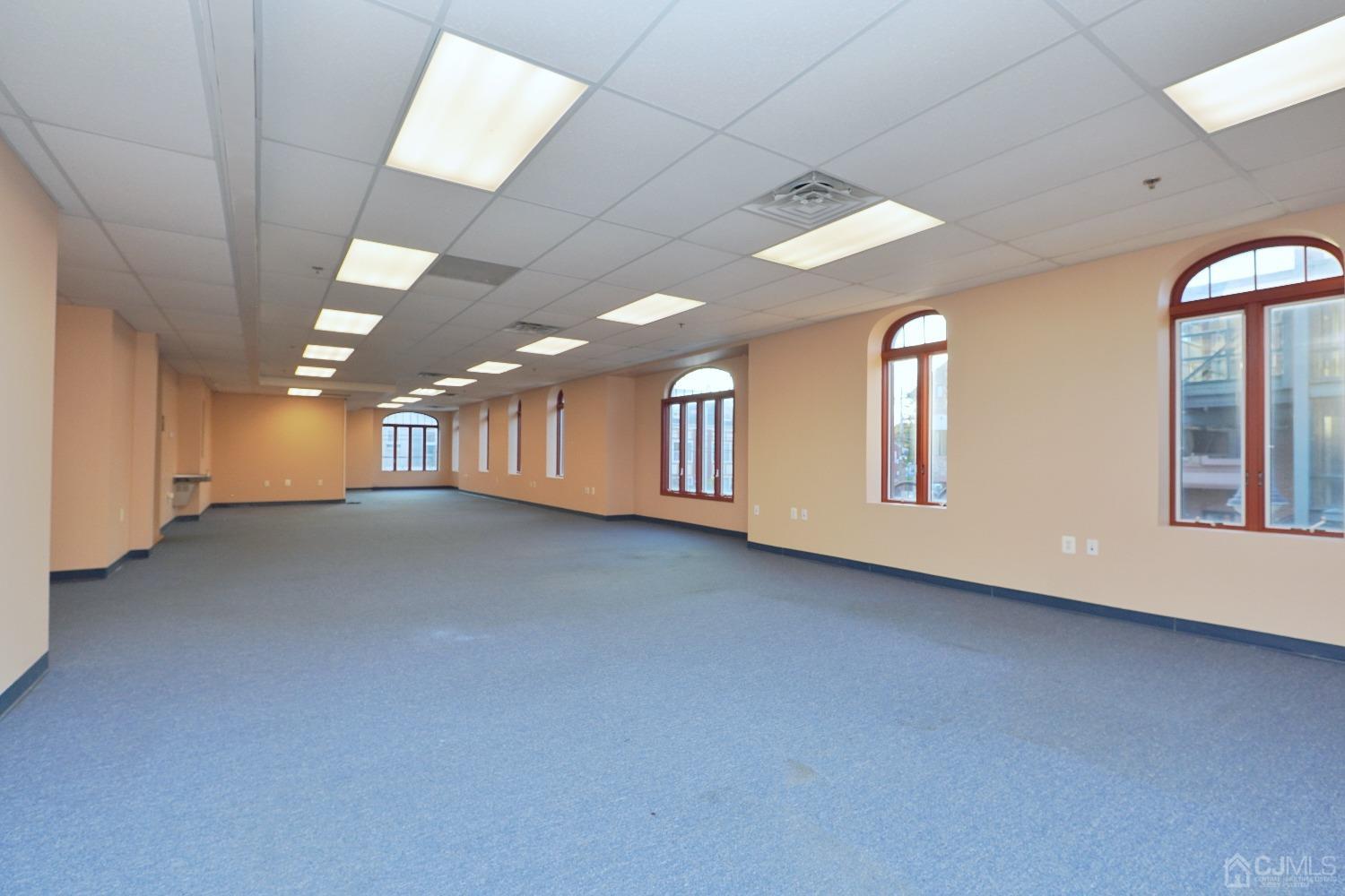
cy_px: 448
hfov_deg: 95.0
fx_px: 616
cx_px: 672
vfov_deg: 72.1
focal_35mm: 16
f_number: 4
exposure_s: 1/60
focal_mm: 11
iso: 100
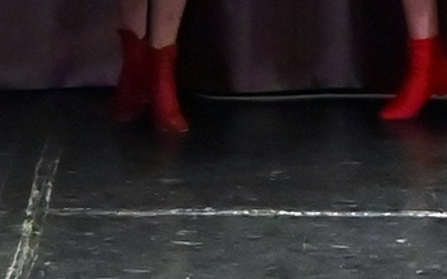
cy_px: -78
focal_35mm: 587
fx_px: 7150
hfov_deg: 3.5
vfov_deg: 2.2
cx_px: 1477
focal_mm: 50
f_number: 5.6
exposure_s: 1/350
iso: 1600
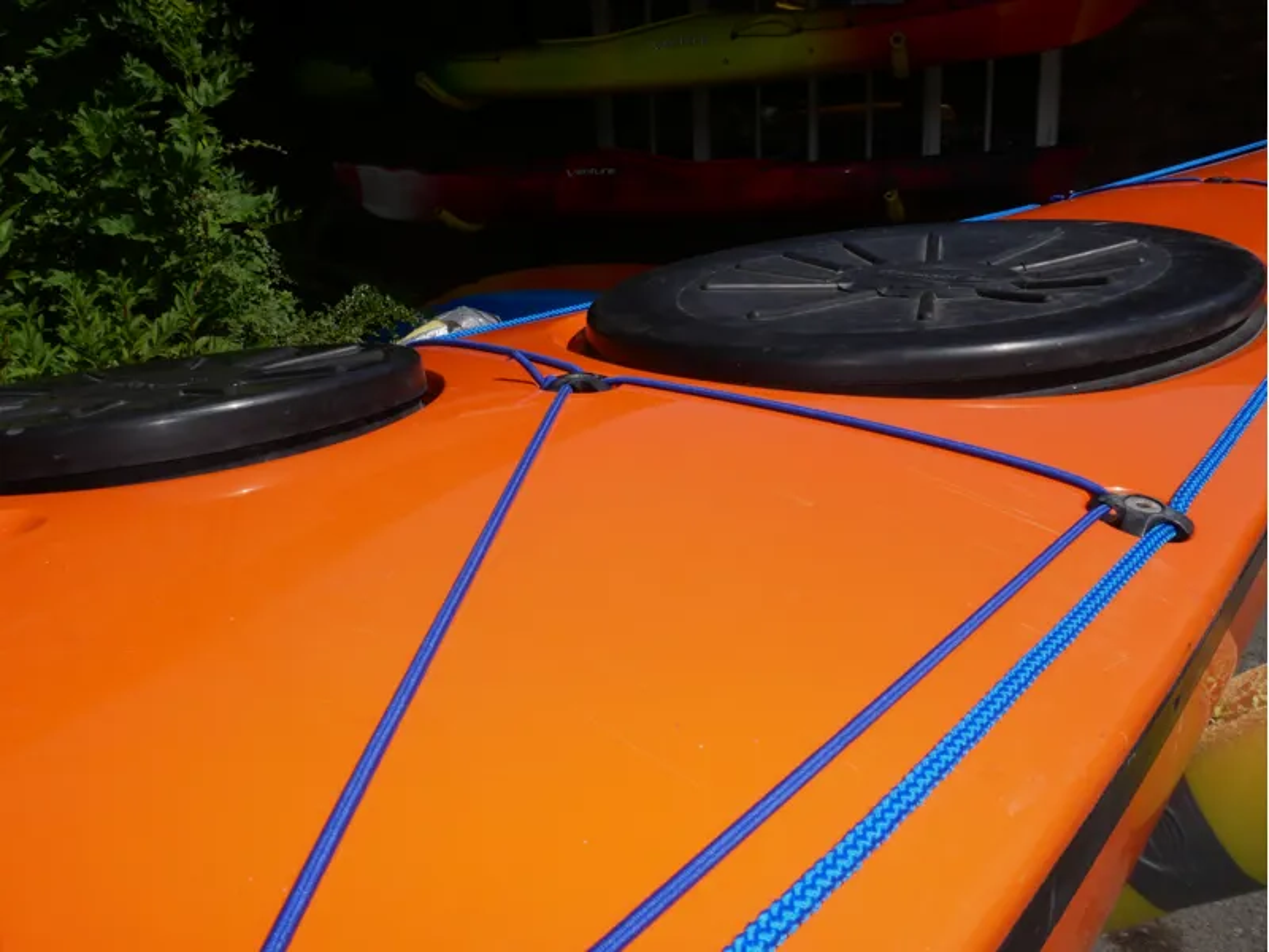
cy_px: 476
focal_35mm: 30
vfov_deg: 46.8
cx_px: 634
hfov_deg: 60.0
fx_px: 1100
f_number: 20
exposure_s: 1/160
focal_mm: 15
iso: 200
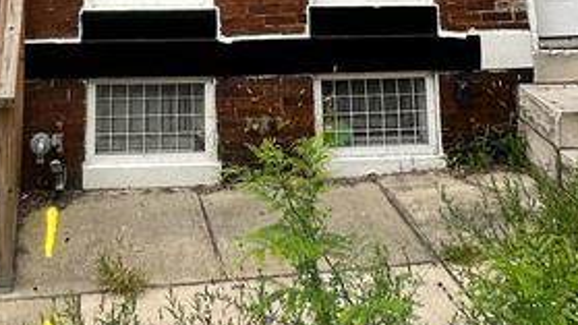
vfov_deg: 15.6
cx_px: 143
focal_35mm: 59
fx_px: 904
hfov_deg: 34.7
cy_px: -348
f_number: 2.2
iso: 40
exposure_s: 1/384
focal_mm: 2.22
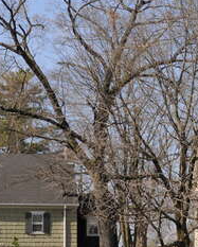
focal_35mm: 106
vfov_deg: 18.1
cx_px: 205
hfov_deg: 14.3
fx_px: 775
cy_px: 116
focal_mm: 22
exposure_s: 1/400
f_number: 10
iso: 200
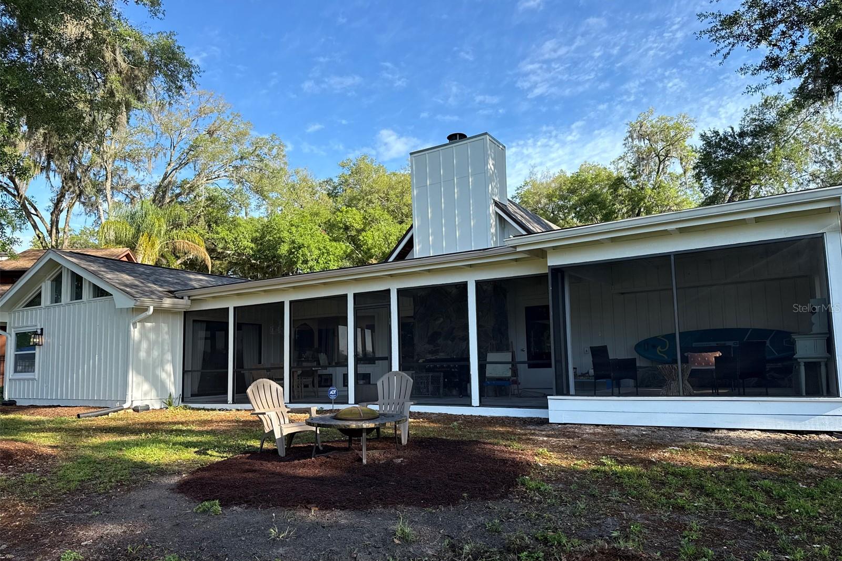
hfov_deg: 71.5
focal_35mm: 25
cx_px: 421
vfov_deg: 51.2
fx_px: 585
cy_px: 308
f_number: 1.78
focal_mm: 6.76
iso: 80
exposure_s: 1/1337
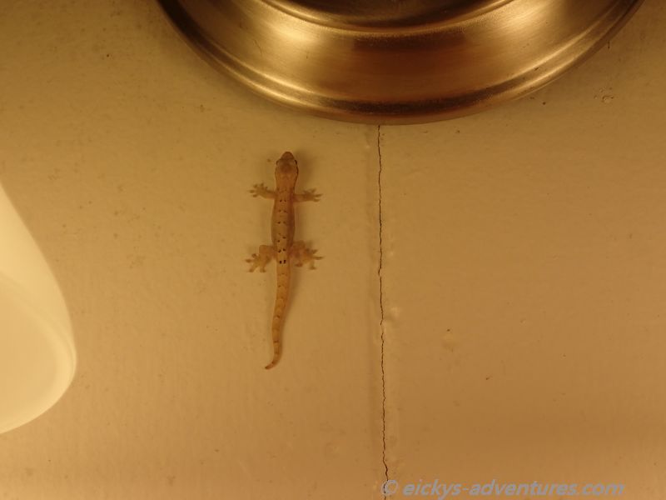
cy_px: 250
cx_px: 333
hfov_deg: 19.6
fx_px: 1924
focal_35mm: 100
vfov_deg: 14.8
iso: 125
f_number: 4.9
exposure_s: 1/200
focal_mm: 18
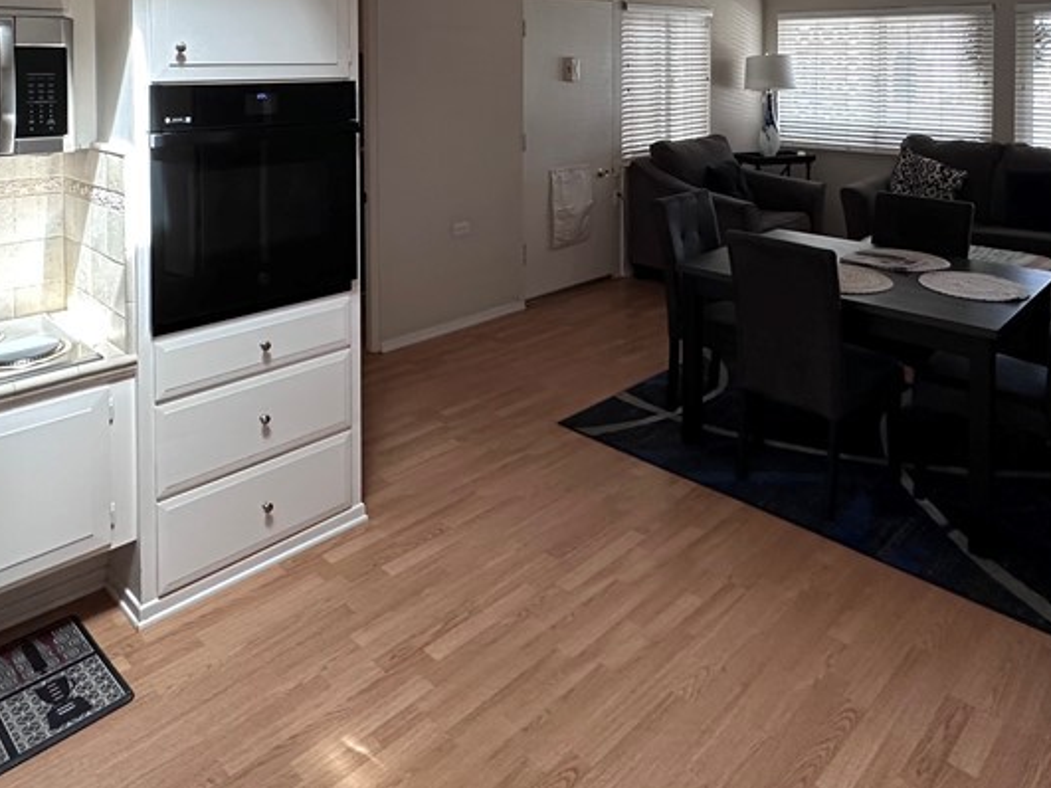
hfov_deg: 65.3
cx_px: 542
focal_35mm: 27
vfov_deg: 46.2
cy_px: 73
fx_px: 820
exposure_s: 1/99
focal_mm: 2.22
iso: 250
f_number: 2.2
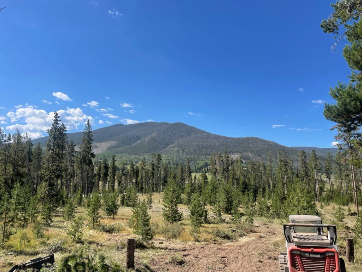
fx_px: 272
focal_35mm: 26
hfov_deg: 67.3
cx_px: 181
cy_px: 136
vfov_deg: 53.1
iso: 32
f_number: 1.6
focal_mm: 4.2
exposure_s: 1/2959
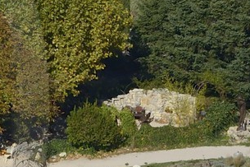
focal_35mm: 1049
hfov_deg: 2.0
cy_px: 104
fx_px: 7280
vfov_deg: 1.3
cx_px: -289
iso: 800
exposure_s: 1/1250
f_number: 10
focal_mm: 200
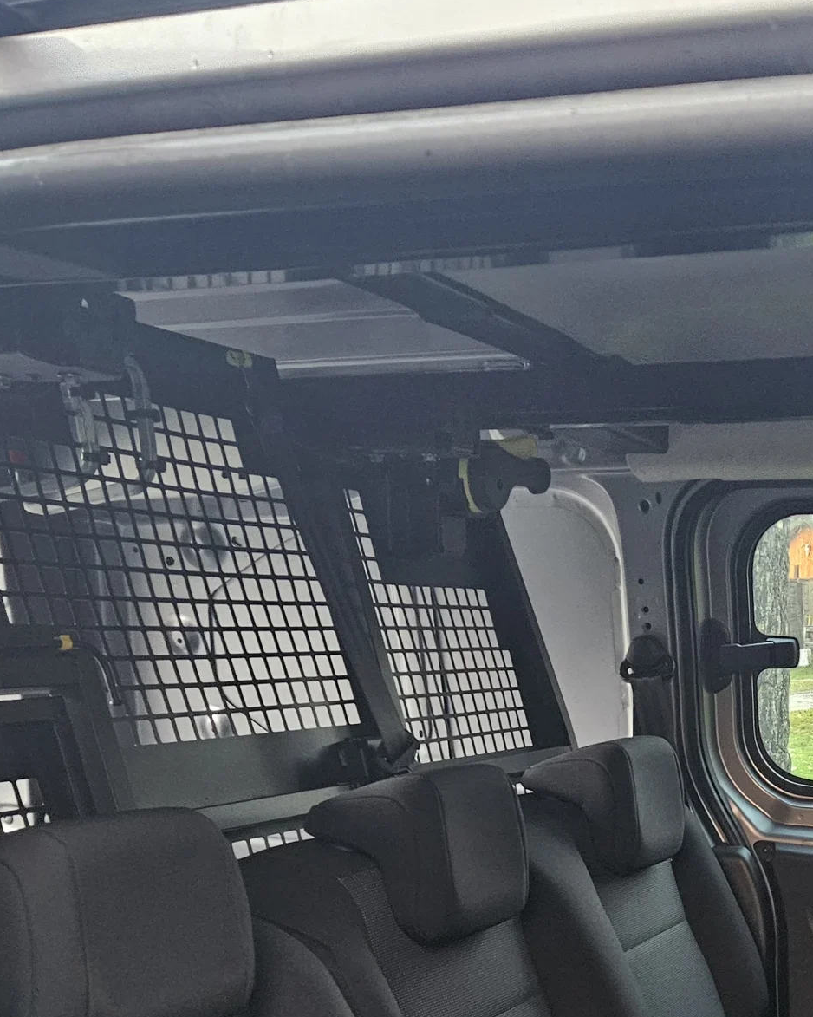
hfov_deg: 29.8
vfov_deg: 35.8
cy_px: 912
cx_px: 704
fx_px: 1474
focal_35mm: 49
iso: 640
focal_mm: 5.4
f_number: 1.8
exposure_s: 1/50
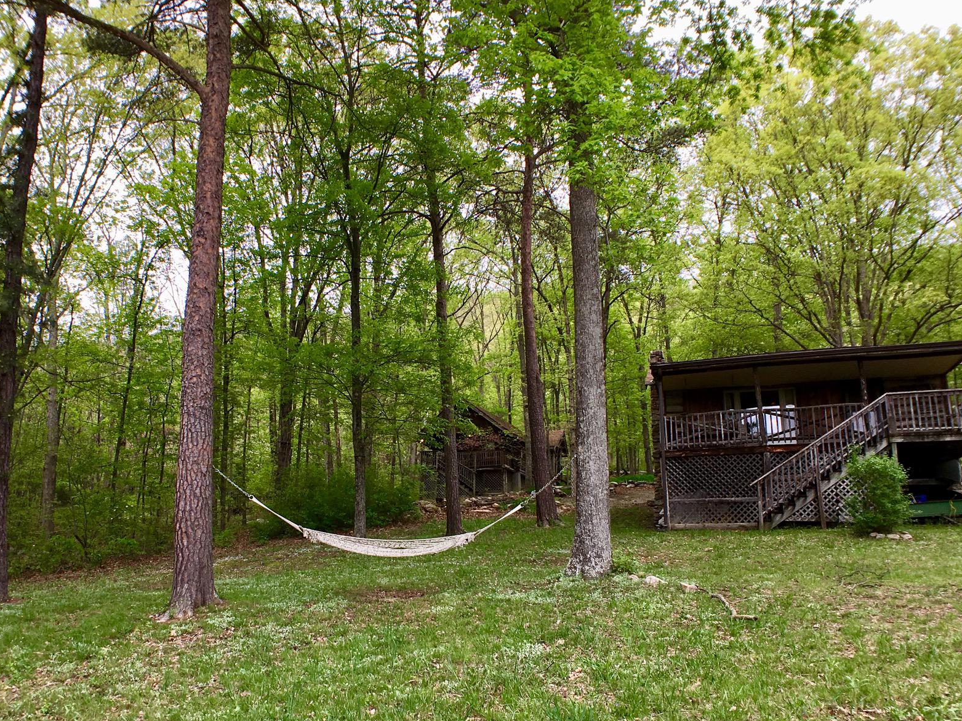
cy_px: 399
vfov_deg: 37.7
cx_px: 377
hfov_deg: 48.6
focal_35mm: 38
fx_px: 1056
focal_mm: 4.15
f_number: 2.2
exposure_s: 1/394
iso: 25
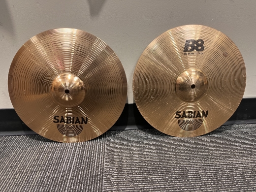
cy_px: 96
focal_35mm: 26
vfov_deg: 53.1
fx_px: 192
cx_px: 128
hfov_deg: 67.3
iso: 160
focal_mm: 5.1
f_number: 1.6
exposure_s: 1/60
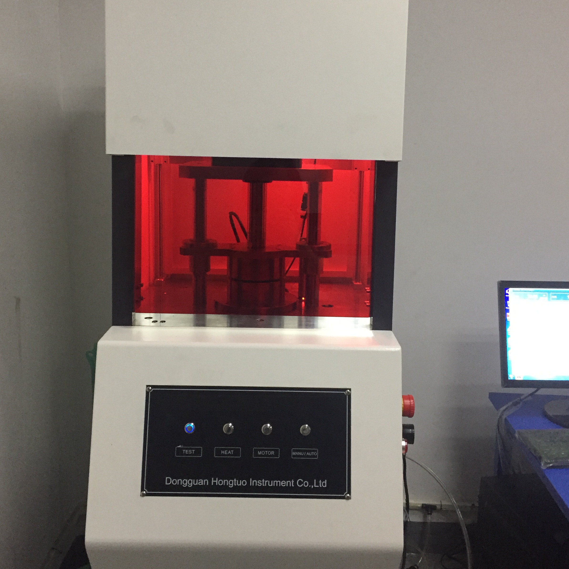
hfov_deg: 47.2
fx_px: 651
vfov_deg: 47.1
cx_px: 284
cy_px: 244
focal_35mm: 35
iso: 250
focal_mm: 4.15
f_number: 2.2
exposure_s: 1/25
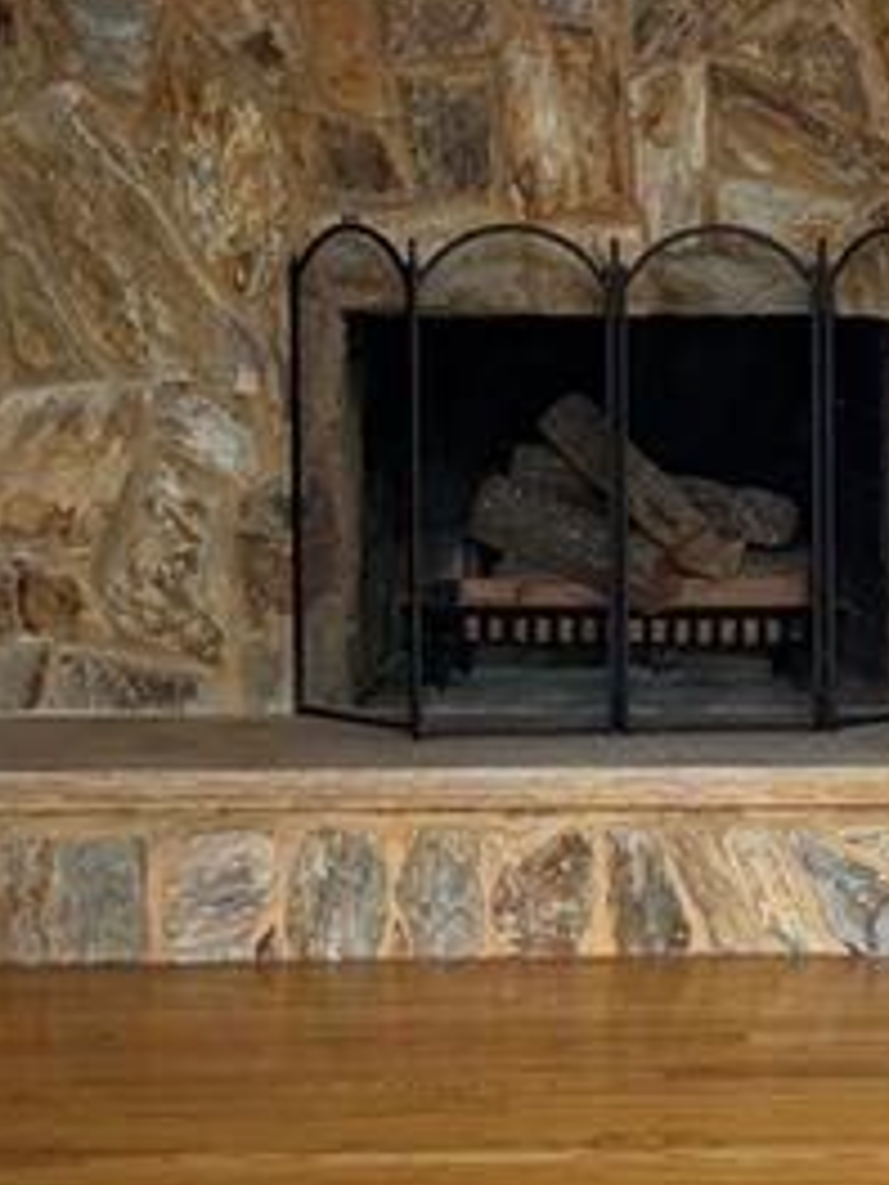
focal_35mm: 109
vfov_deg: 18.0
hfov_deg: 13.5
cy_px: 507
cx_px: 781
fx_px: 3732
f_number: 1.78
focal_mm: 6.76
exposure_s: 1/146
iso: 200
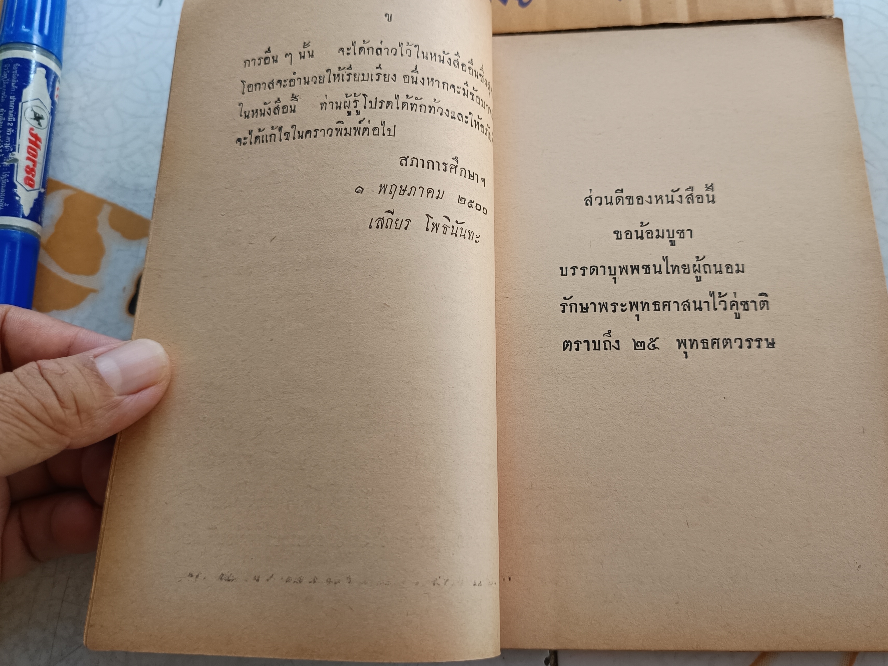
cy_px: 305
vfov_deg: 49.7
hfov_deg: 63.3
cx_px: 489
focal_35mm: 28
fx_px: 718
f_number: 1.7
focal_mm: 5.31
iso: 205
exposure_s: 1/50
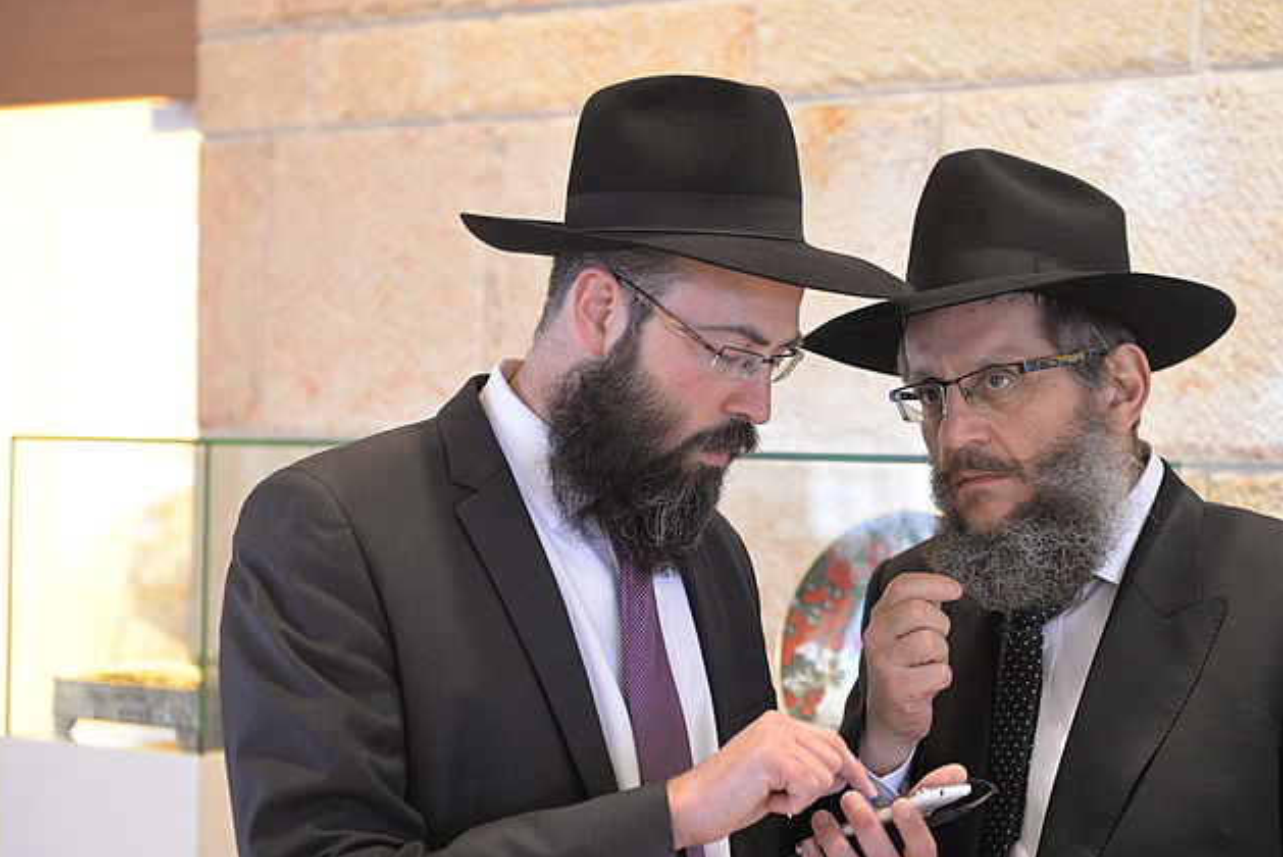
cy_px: 508
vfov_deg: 16.3
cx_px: 763
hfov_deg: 24.1
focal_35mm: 84
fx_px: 2995
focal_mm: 66
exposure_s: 1/125
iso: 2000
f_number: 3.2
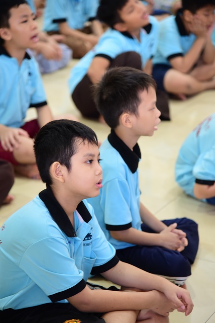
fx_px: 1074
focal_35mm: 120
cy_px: 162
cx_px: 108
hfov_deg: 11.4
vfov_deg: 17.1
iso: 2000
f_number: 4
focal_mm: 120
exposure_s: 1/50
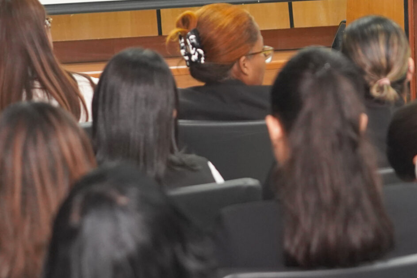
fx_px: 2201
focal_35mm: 190
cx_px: 471
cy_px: -5
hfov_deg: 10.7
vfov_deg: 7.2
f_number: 4
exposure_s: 1/160
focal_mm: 70
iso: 3200
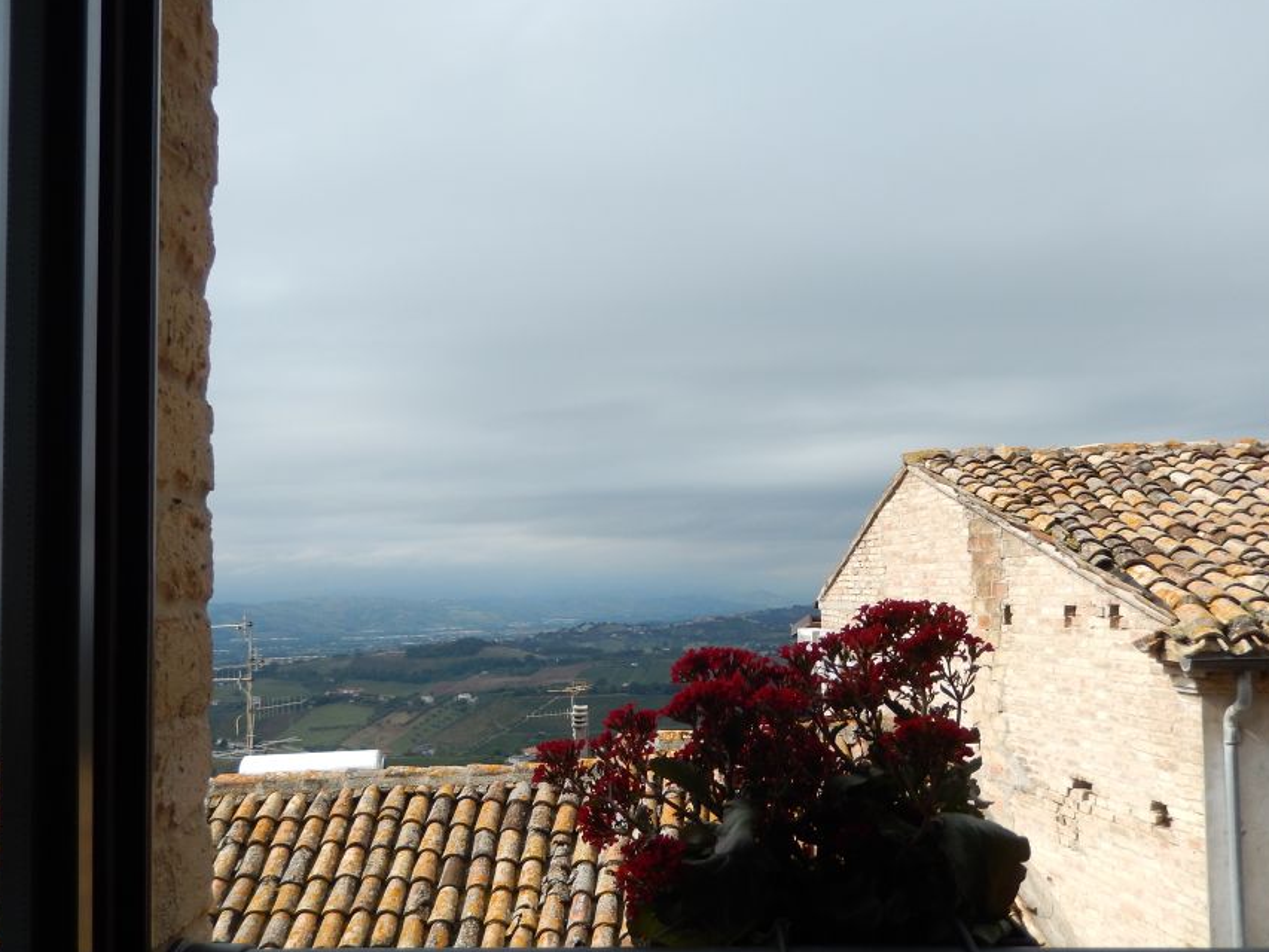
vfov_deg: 46.7
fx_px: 1100
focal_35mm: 30
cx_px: 646
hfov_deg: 60.0
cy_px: 538
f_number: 6.8
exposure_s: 1/400
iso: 125
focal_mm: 4.5
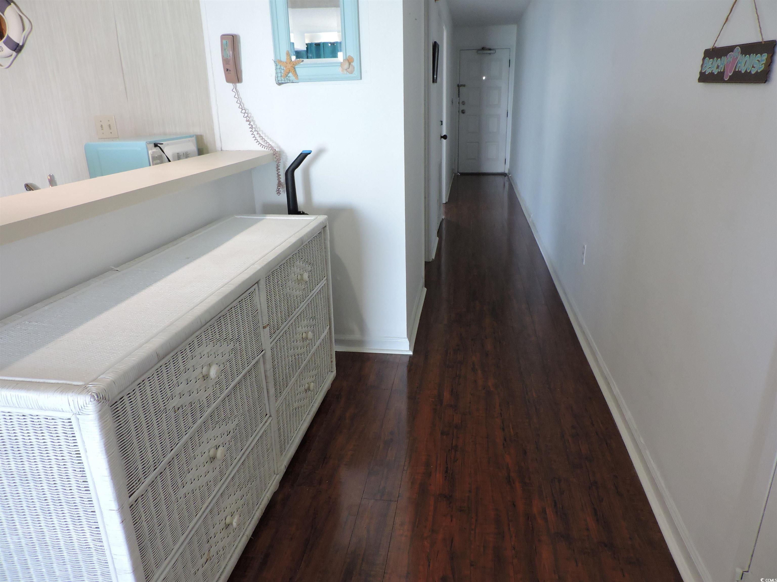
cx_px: 388
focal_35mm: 24
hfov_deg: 71.6
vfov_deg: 56.8
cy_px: 291
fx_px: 539
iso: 400
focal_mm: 4.3
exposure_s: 1/20
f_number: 3
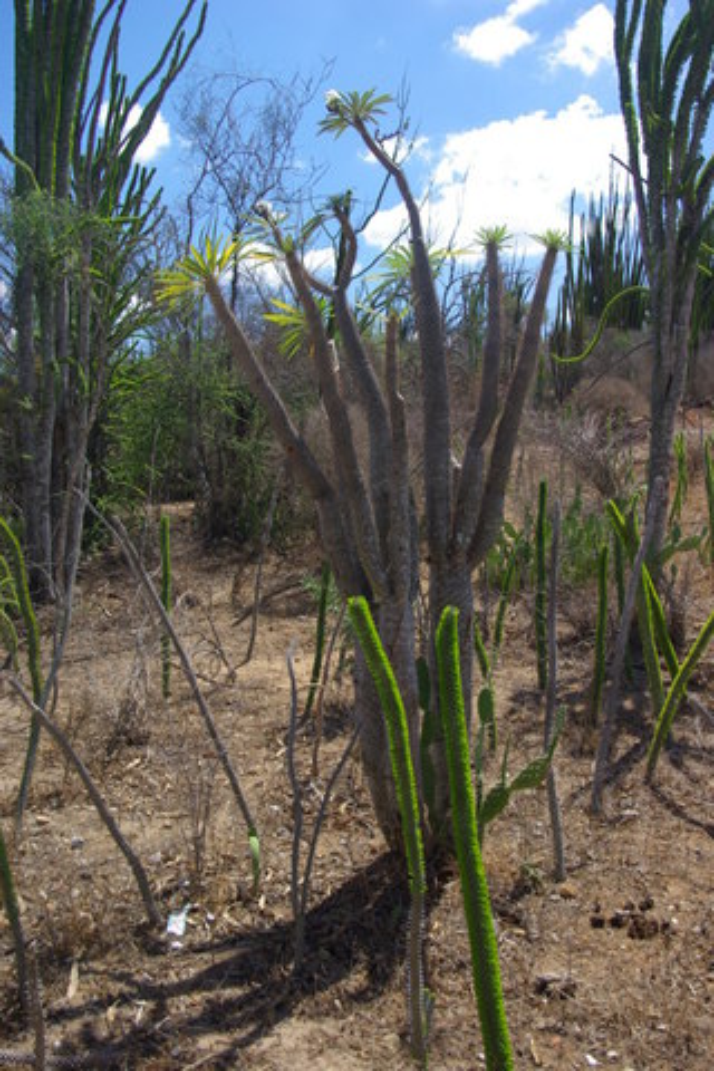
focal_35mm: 36
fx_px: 1071
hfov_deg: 36.9
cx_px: 357
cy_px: 536
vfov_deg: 53.1
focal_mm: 24
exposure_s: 1/90
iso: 100
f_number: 5.6
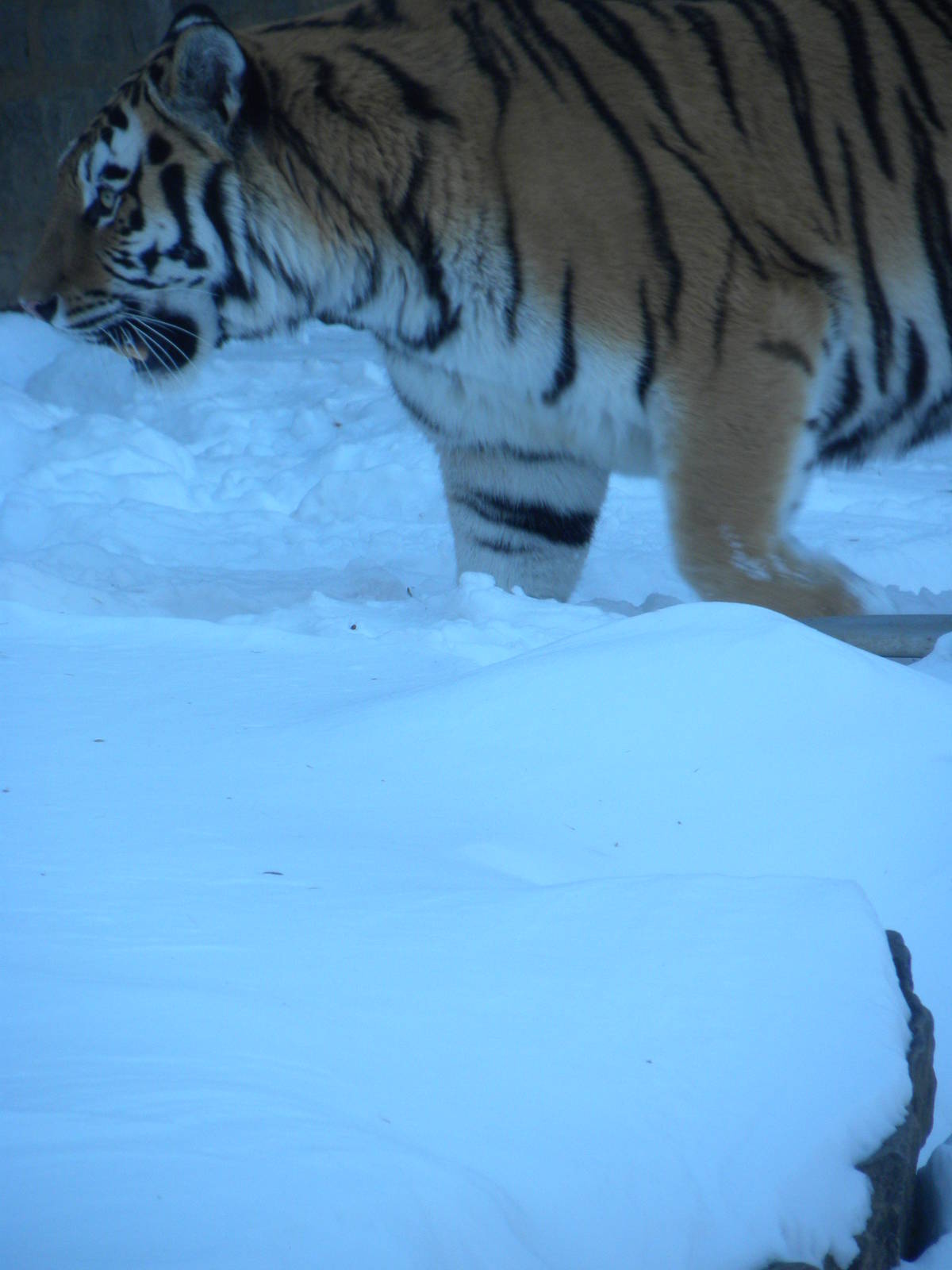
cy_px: 635
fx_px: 17638
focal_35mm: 481
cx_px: 476
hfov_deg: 3.1
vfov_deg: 4.1
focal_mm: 85.6
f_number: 5
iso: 125
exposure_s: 1/131
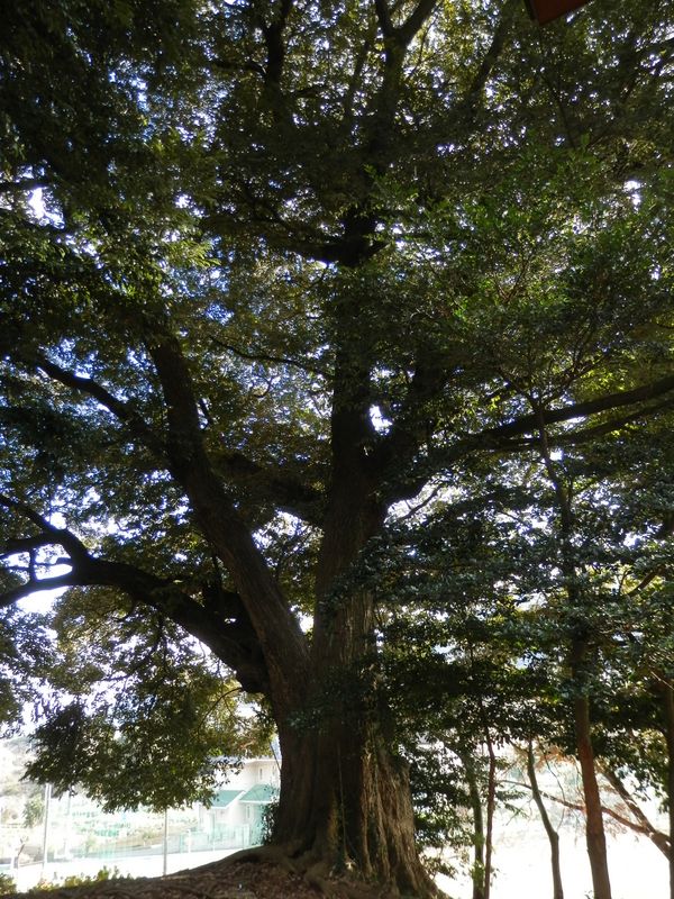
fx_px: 649
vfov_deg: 69.4
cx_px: 337
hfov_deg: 54.9
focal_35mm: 25
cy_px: 450
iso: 80
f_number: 3
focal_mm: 4.5
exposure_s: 1/50
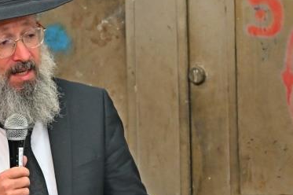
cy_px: 84
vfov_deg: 3.0
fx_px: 3684
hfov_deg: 4.6
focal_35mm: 453
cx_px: 92
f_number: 4
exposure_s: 1/200
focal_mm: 110
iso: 640
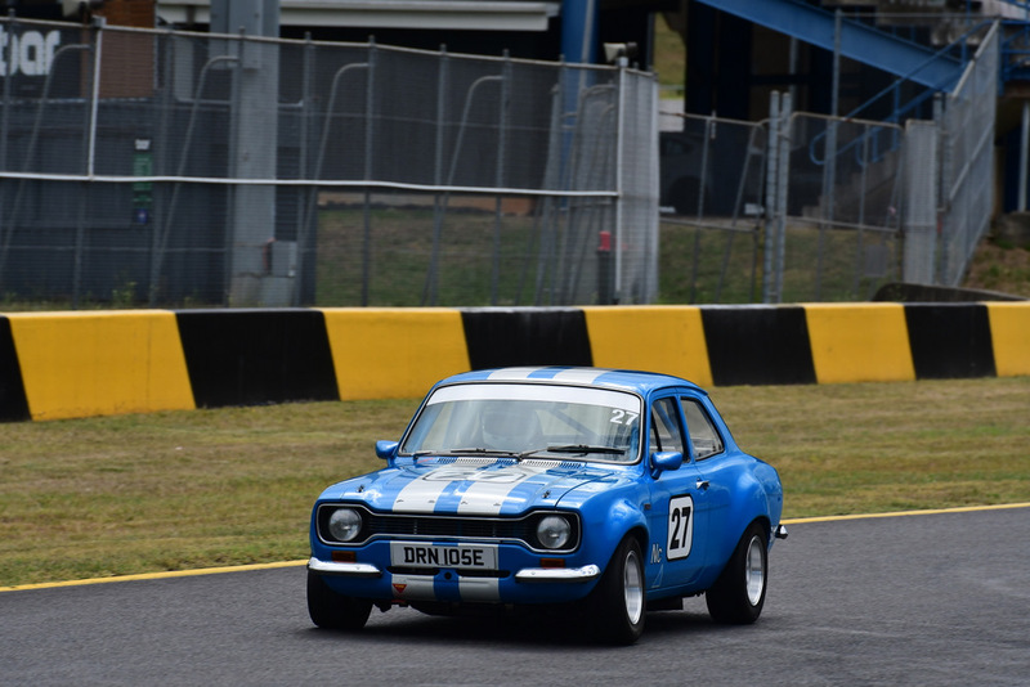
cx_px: 515
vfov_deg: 4.6
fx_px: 8586
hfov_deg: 6.9
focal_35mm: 300
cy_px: 344
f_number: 8
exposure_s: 1/800
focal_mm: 200
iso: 400
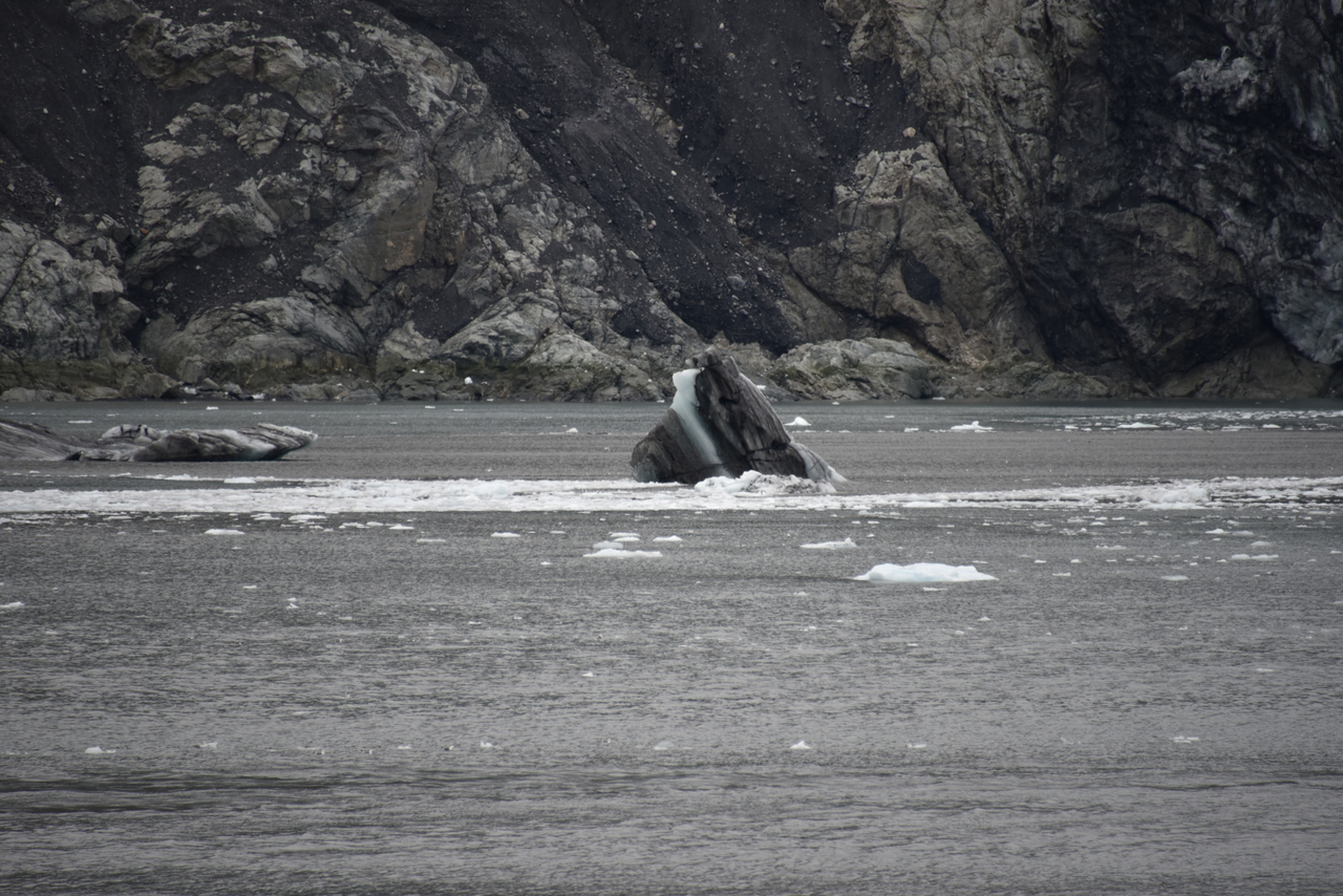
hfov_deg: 6.9
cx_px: 672
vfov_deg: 4.6
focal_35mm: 300
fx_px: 11193
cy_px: 448
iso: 400
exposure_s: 1/640
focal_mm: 300
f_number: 5.6
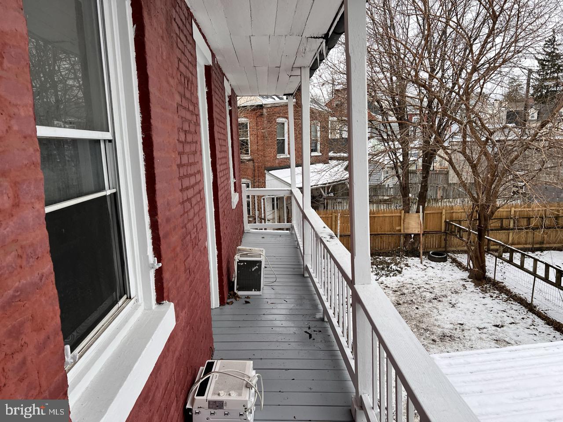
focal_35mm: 26
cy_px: 211
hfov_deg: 67.3
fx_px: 423
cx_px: 282
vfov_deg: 53.1
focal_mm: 5.7
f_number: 1.5
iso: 50
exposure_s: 1/1377
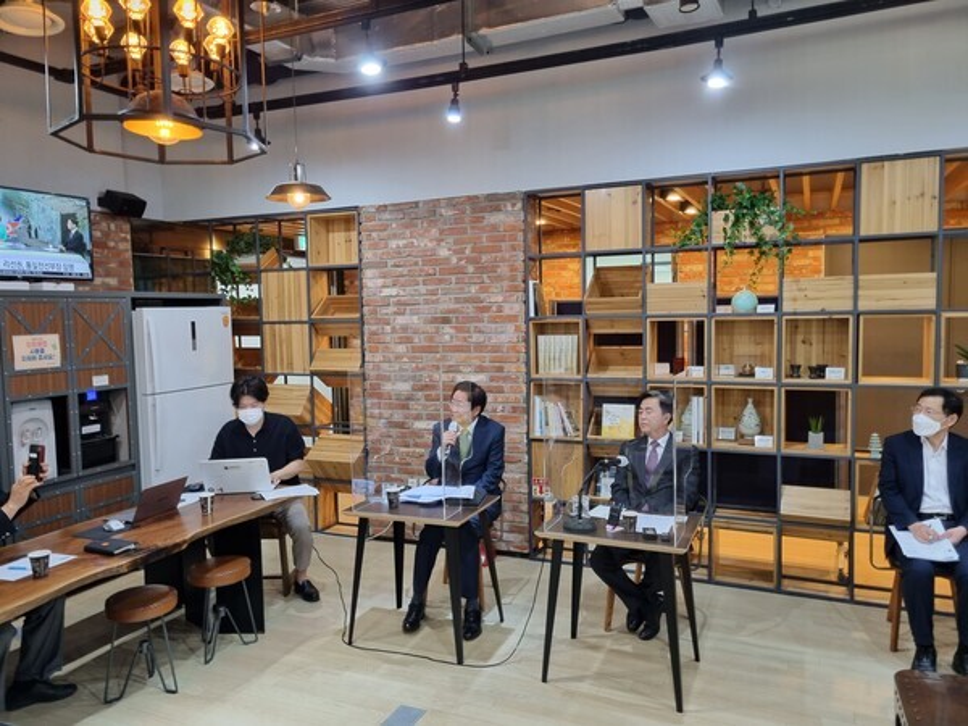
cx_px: 484
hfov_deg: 67.3
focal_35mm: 26
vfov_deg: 53.1
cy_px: 363
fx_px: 727
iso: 200
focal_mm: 5.4
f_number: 1.8
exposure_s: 1/40
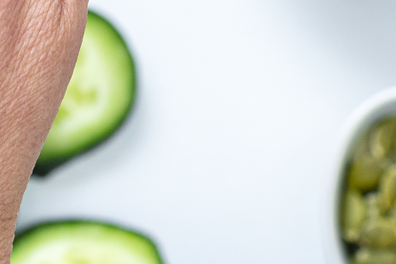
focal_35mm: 316
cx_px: -457
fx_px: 3475
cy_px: -462
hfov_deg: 6.3
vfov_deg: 4.2
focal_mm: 40
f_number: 4.5
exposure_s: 1/100
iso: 100
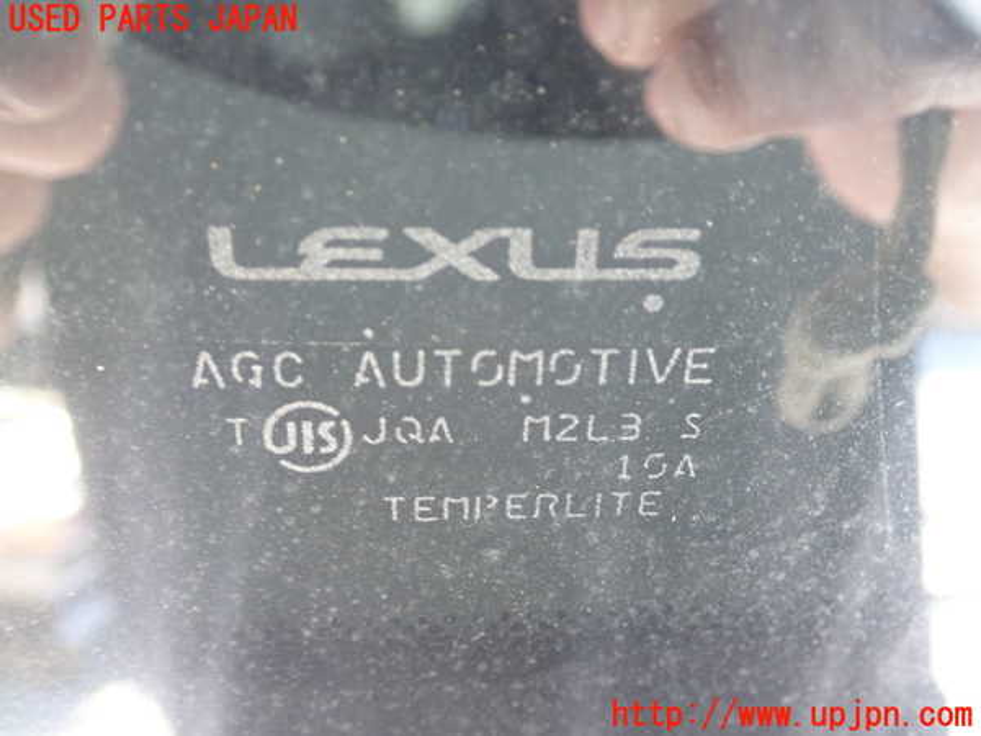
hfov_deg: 46.8
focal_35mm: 40
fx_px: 1134
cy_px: 368
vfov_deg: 36.0
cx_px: 490
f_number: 2.8
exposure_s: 1/25
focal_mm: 7.34
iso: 800
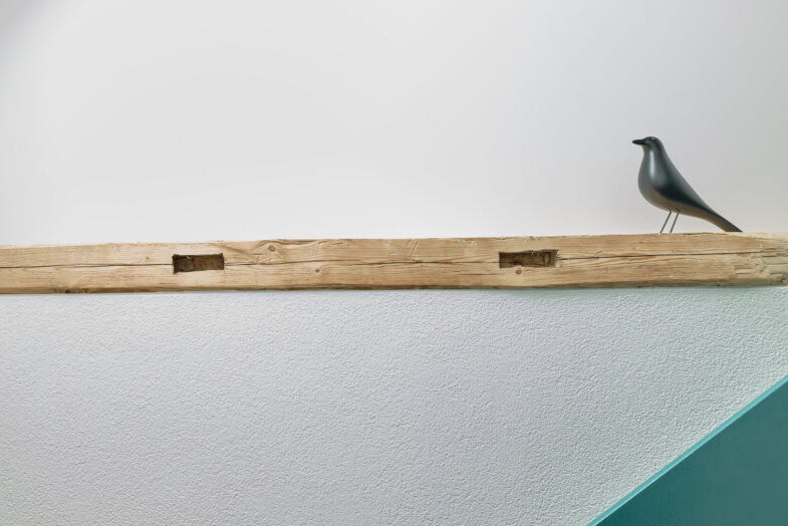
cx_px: 276
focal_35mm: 23
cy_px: 241
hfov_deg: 74.2
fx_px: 504
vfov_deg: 55.1
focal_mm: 10
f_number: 7.1
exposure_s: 1/4
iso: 200
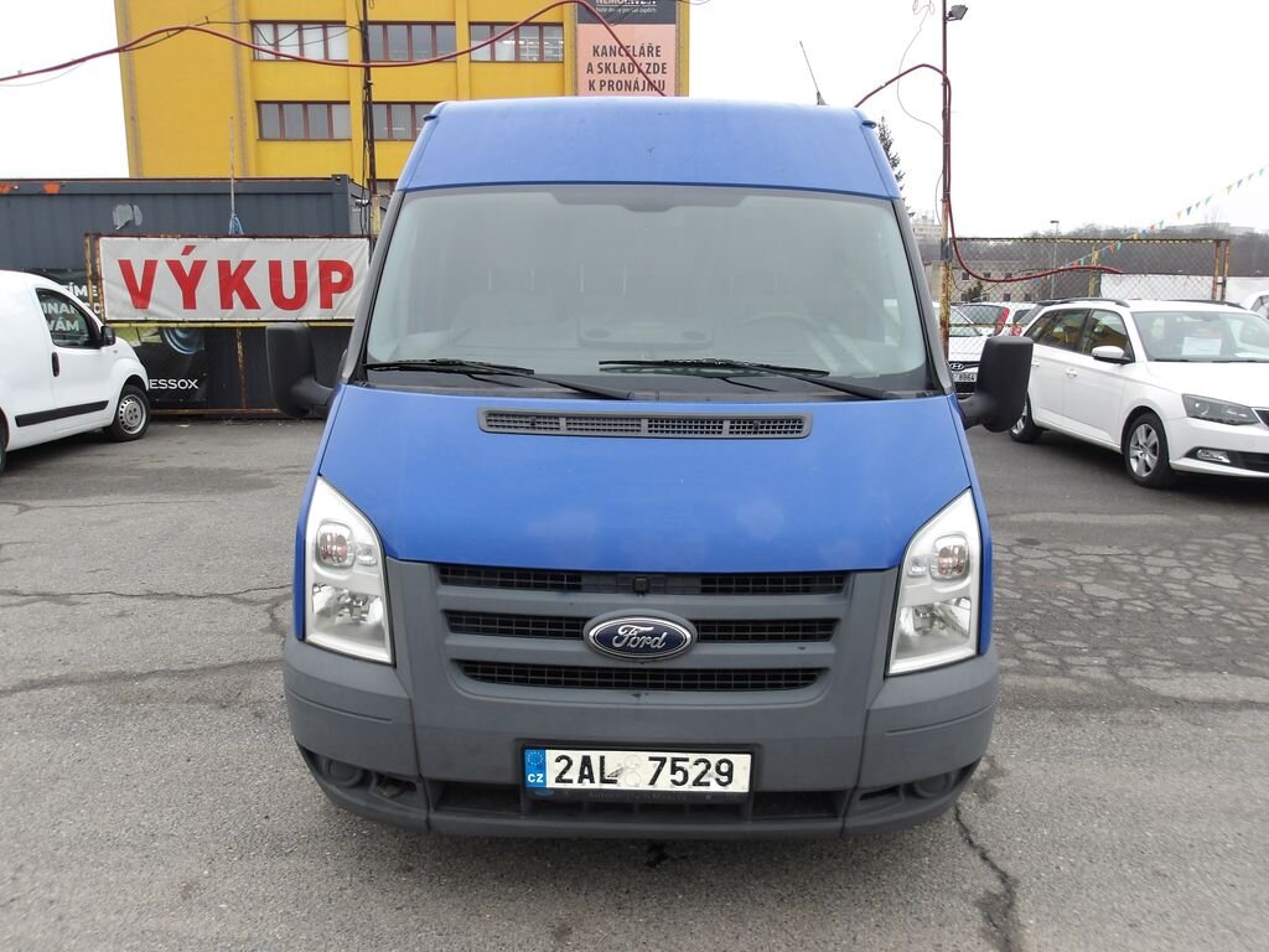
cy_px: 476
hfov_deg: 65.3
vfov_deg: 51.4
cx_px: 634
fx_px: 990
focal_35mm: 27
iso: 100
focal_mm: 4.9
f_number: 3
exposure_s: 1/113
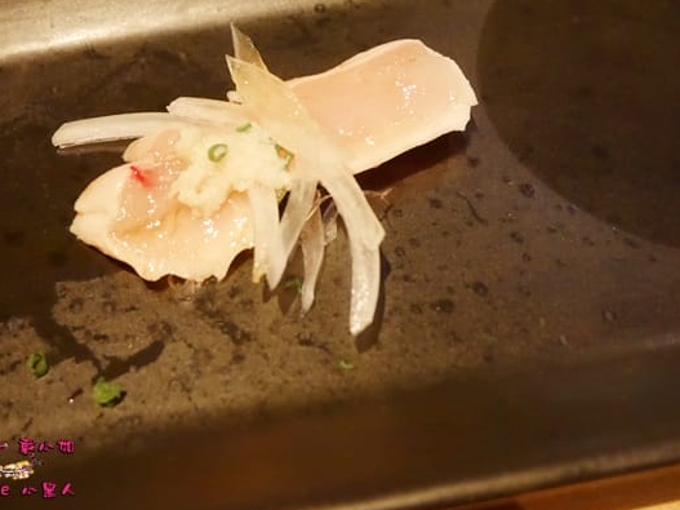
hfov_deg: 43.6
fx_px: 845
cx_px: 267
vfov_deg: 33.5
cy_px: 201
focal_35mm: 43
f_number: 4.1
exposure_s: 1/20
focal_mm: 17
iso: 6400
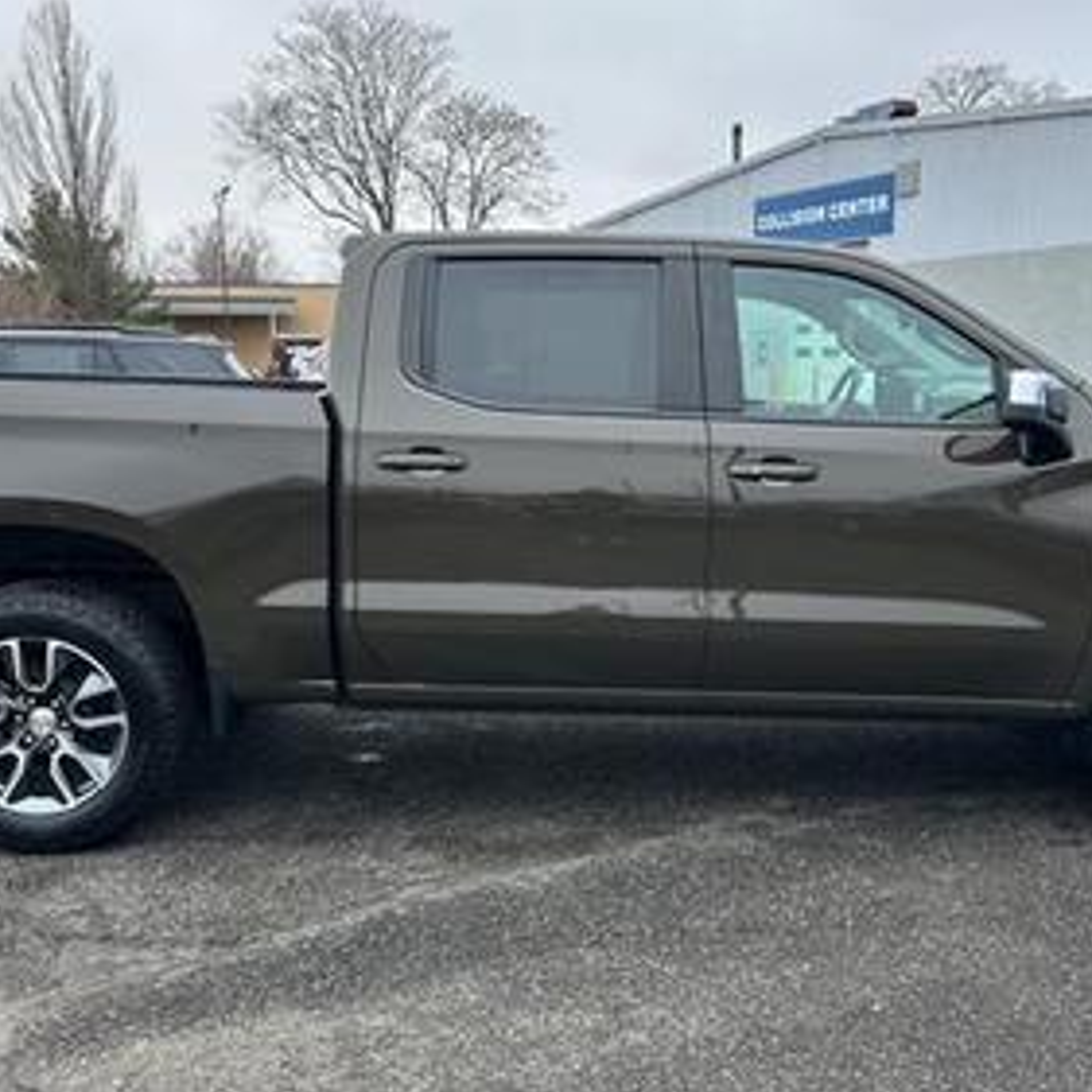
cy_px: 536
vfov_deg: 43.9
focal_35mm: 38
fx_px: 1356
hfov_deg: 43.8
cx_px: 595
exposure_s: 1/894
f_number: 1.78
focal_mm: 6.86
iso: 80
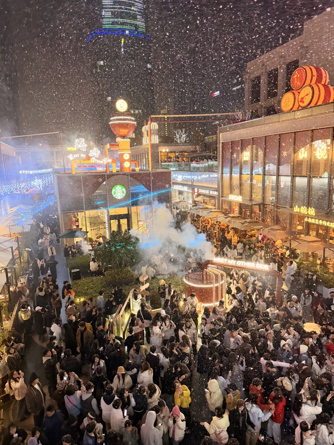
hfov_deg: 56.8
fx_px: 309
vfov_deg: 71.6
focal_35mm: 24
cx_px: 167
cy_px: 222
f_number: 1.78
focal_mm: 6.76
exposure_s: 1/60
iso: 500
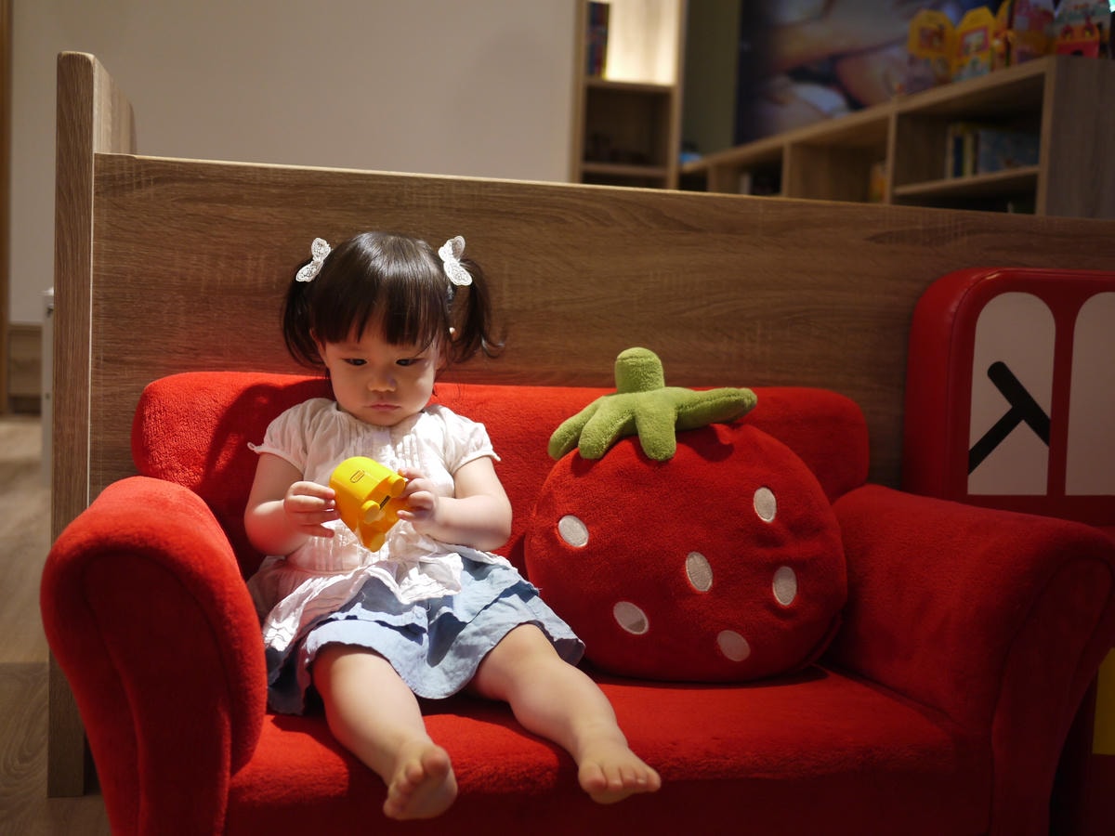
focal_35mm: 40
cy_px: 418
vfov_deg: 36.0
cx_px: 558
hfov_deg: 46.8
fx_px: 1288
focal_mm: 20
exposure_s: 1/60
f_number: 1.7
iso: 200
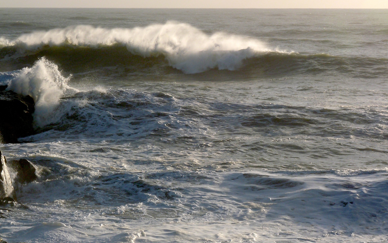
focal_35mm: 125
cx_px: 193
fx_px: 1322
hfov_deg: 16.7
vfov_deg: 10.5
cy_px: 103
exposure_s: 1/1300
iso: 100
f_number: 5.6
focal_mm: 20.8
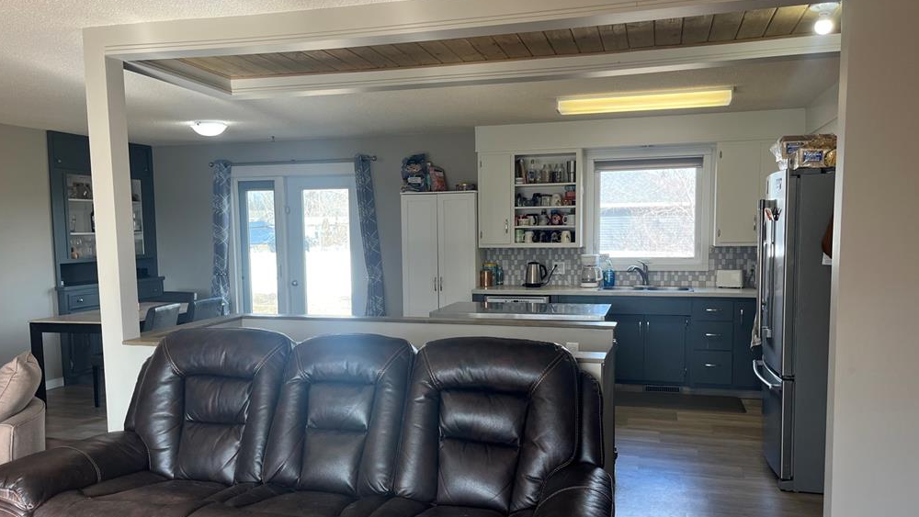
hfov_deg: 66.1
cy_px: 296
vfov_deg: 40.1
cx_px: 459
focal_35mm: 29
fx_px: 707
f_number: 1.6
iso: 80
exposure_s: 1/120
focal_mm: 5.1
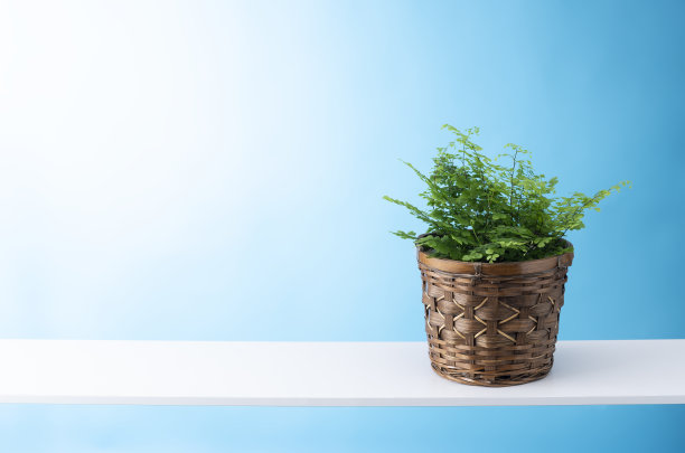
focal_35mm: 75
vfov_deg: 18.1
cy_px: 226
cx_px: 342
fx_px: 1424
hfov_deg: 27.1
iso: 100
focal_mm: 50
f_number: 11
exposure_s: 1/160
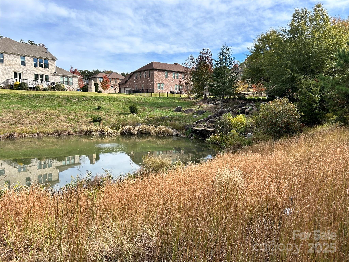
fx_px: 262
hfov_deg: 67.3
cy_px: 131
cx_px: 174
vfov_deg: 53.1
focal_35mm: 26
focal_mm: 5.7
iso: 50
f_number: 1.5
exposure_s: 1/2299
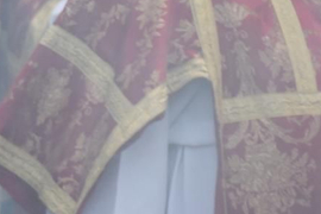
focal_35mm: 415
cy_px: -298
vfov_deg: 3.3
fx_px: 3700
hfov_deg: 4.8
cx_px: 826
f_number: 5
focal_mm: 70
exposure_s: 1/125
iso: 720
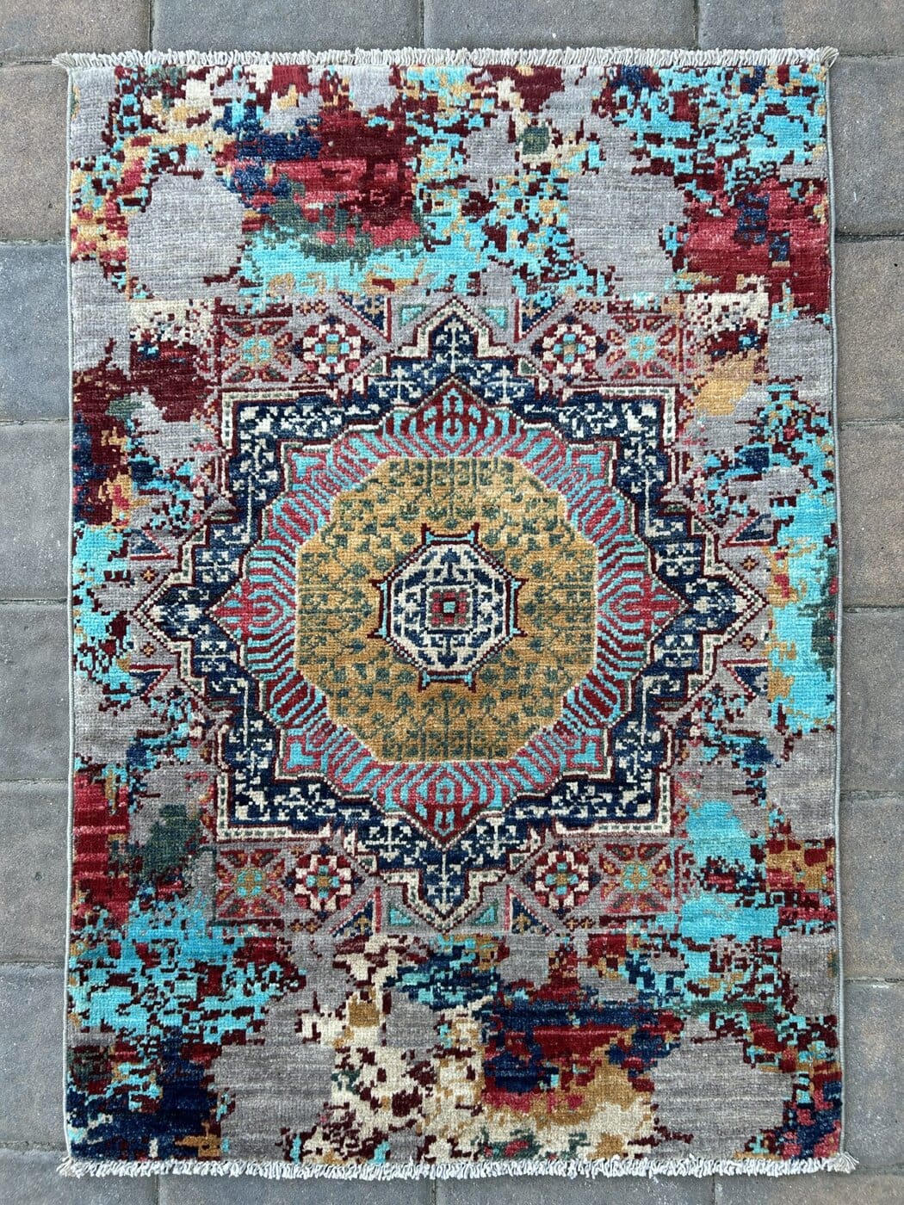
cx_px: 452
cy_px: 602
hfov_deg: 53.1
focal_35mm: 26
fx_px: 905
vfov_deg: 67.3
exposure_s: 1/128
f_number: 1.5
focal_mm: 5.7
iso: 32
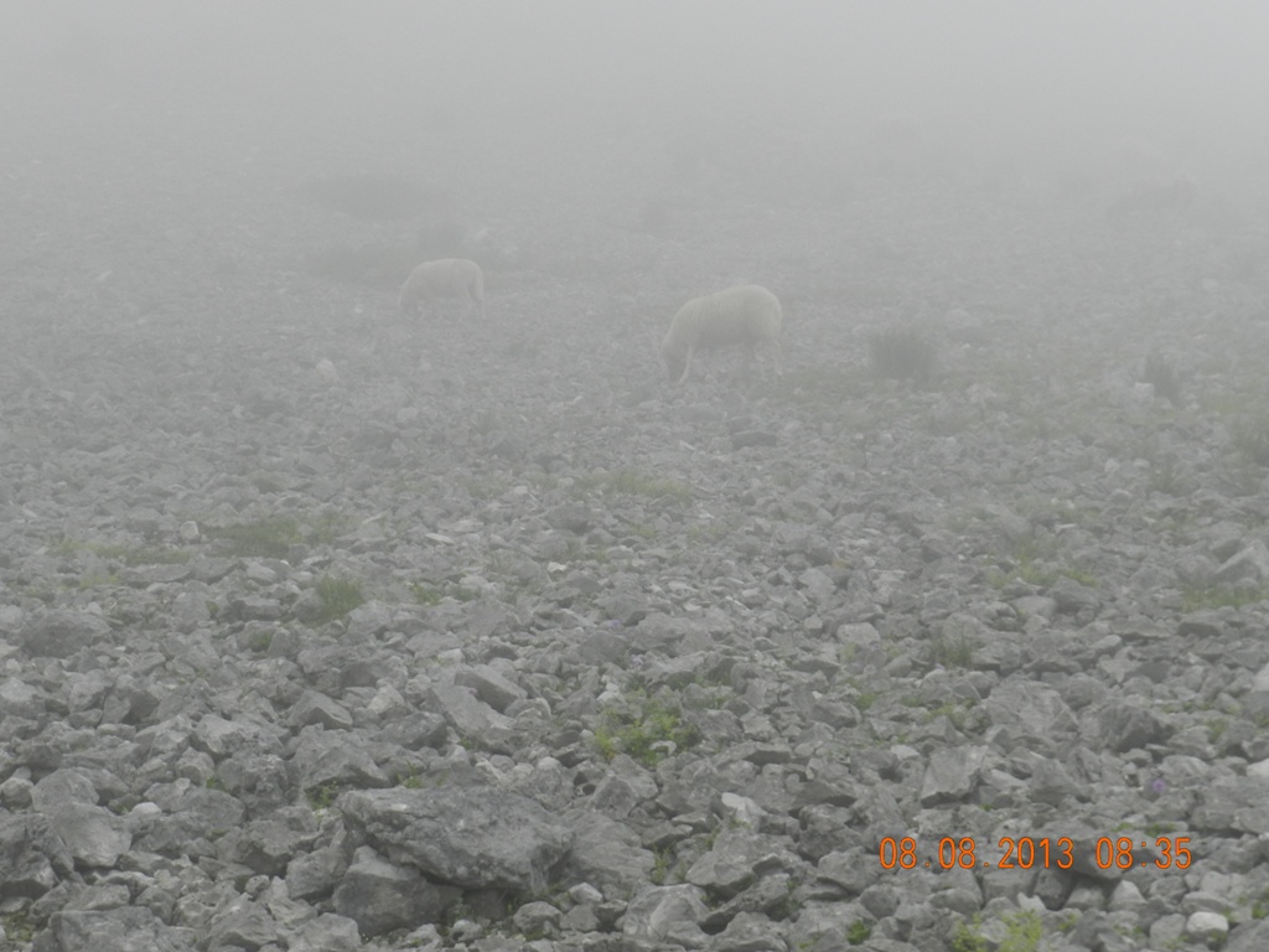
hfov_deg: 25.7
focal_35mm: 76
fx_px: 2786
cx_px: 634
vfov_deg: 19.4
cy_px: 476
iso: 160
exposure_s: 1/200
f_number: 4.8
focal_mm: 13.5
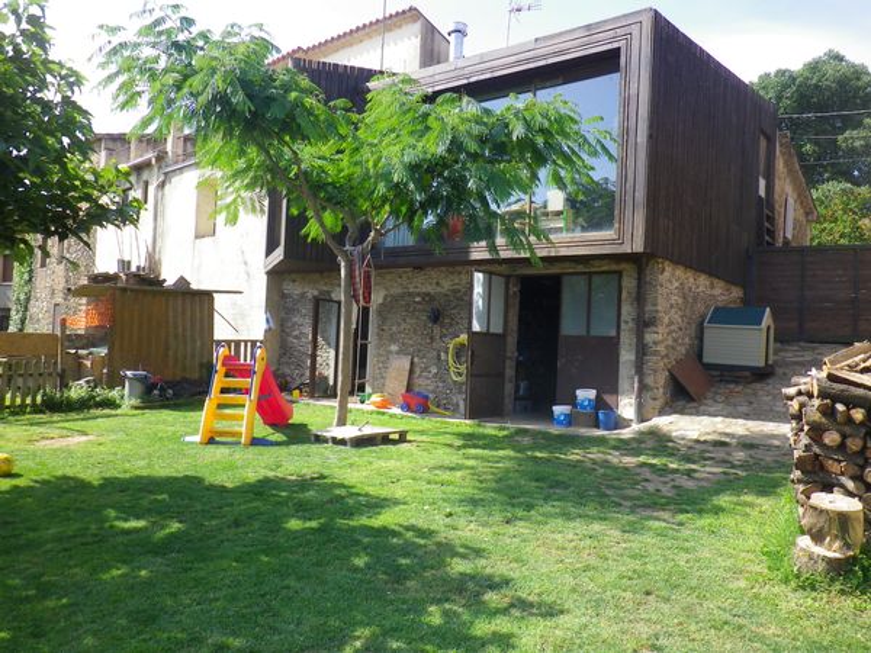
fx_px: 705
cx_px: 436
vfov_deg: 49.7
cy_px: 326
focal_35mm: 28
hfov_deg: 63.4
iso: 80
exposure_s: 1/50
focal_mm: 5
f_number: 8.3
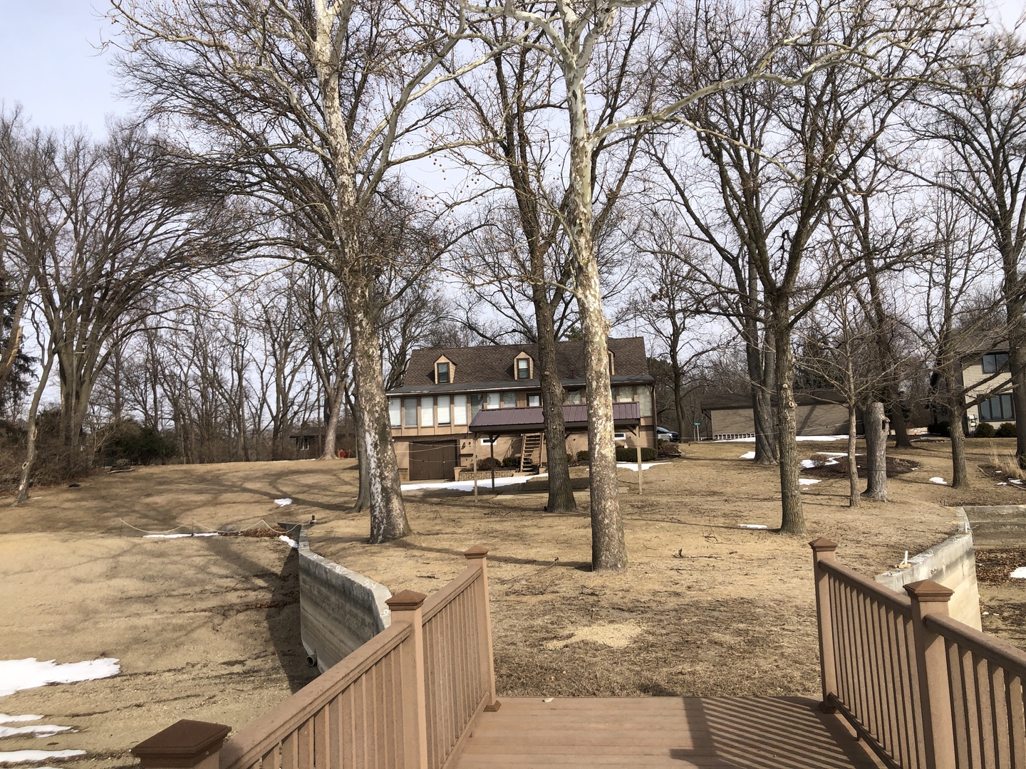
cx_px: 513
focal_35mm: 28
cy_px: 384
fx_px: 830
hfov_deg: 63.4
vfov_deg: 49.7
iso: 20
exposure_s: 1/2024
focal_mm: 3.99
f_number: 1.8
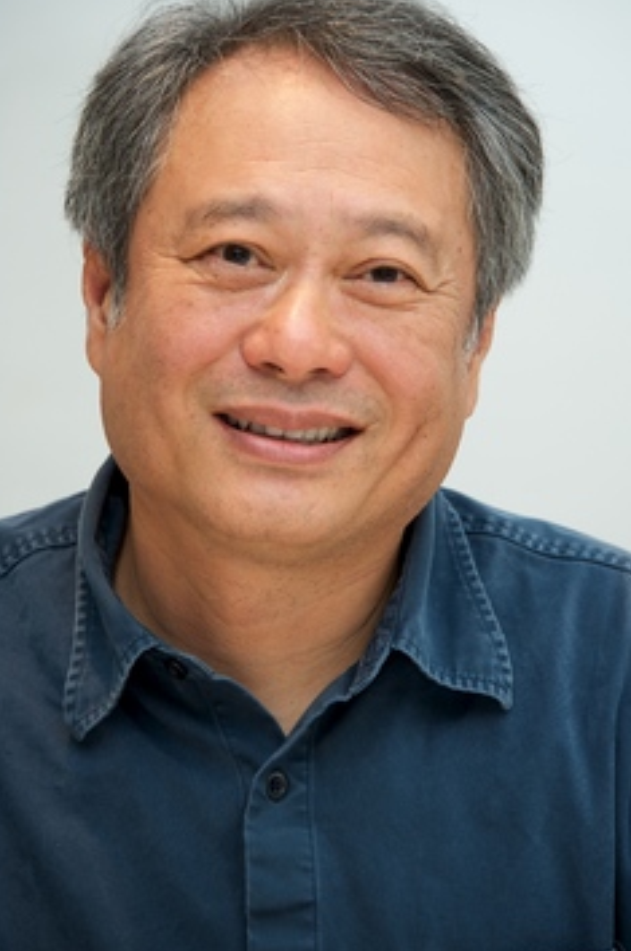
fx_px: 5959
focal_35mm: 226
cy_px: 424
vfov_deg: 9.1
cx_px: 349
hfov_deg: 6.1
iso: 500
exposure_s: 1/60
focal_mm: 200
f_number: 6.3
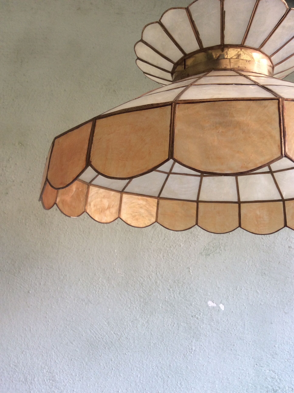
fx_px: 363
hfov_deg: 44.1
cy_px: 196
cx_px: 147
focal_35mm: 32
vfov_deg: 56.9
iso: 50
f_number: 2.4
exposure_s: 1/25
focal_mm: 3.3
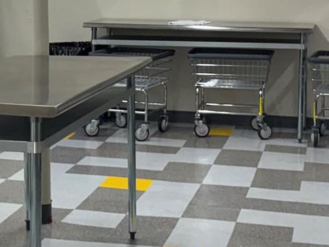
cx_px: 53
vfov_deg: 14.0
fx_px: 998
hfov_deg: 18.5
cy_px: 39
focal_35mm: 105
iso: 200
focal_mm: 6.76
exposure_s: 1/236
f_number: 1.78
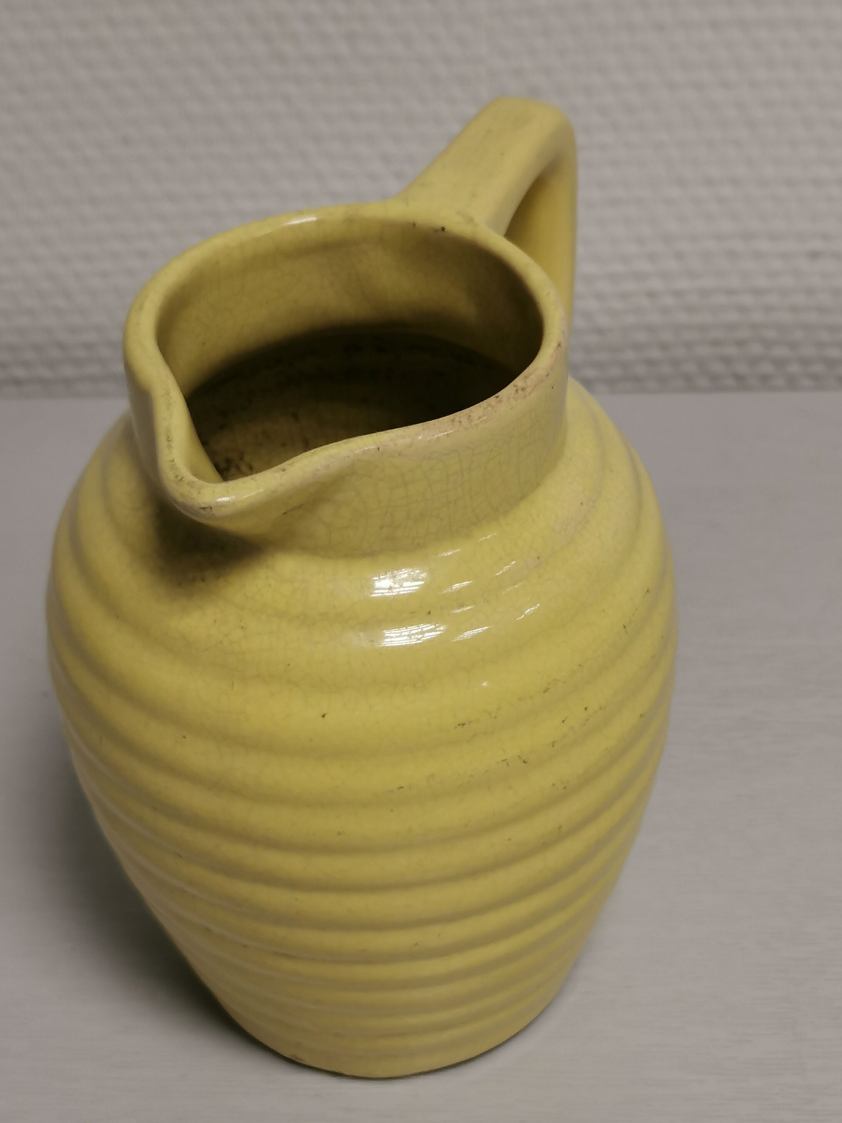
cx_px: 462
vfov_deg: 26.0
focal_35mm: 75
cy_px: 551
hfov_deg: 19.6
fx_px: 2432
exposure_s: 1/100
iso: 100
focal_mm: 5.58
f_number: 1.8
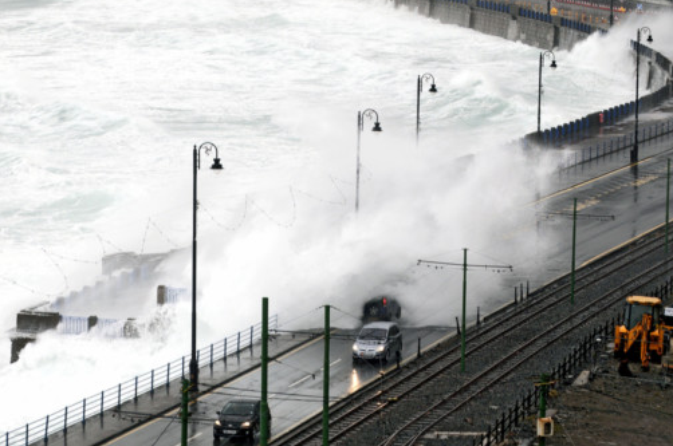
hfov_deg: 12.3
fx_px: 3117
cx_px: 295
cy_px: 249
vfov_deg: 8.2
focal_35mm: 167
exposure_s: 1/160
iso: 250
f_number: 6.3
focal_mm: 98
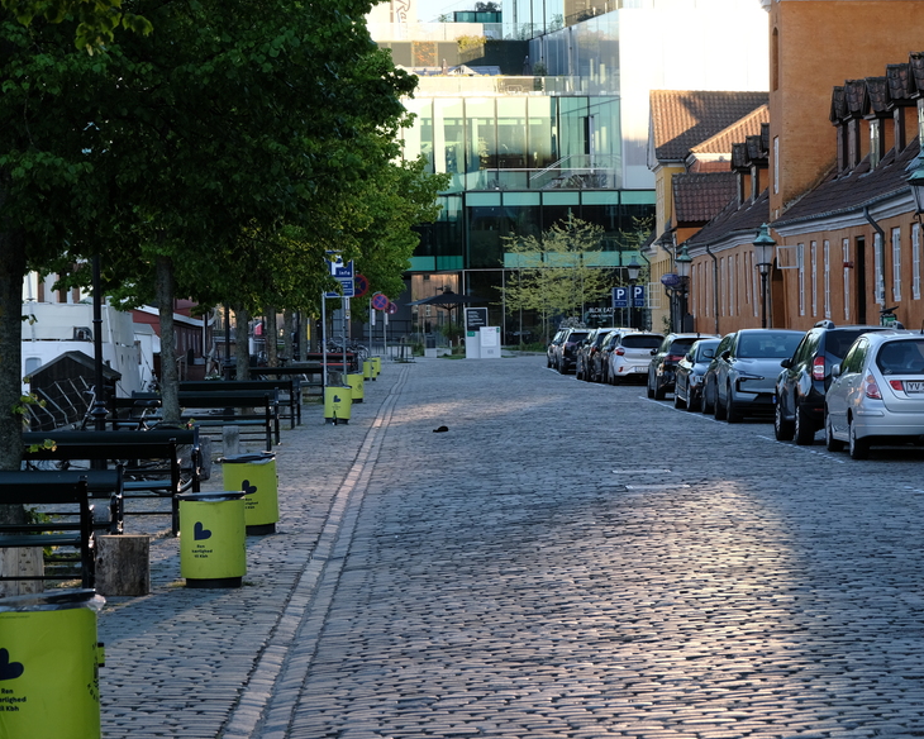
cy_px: 309
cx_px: 591
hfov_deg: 14.9
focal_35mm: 129
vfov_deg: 12.0
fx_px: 3528
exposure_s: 1/200
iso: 320
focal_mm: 65.4
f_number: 5
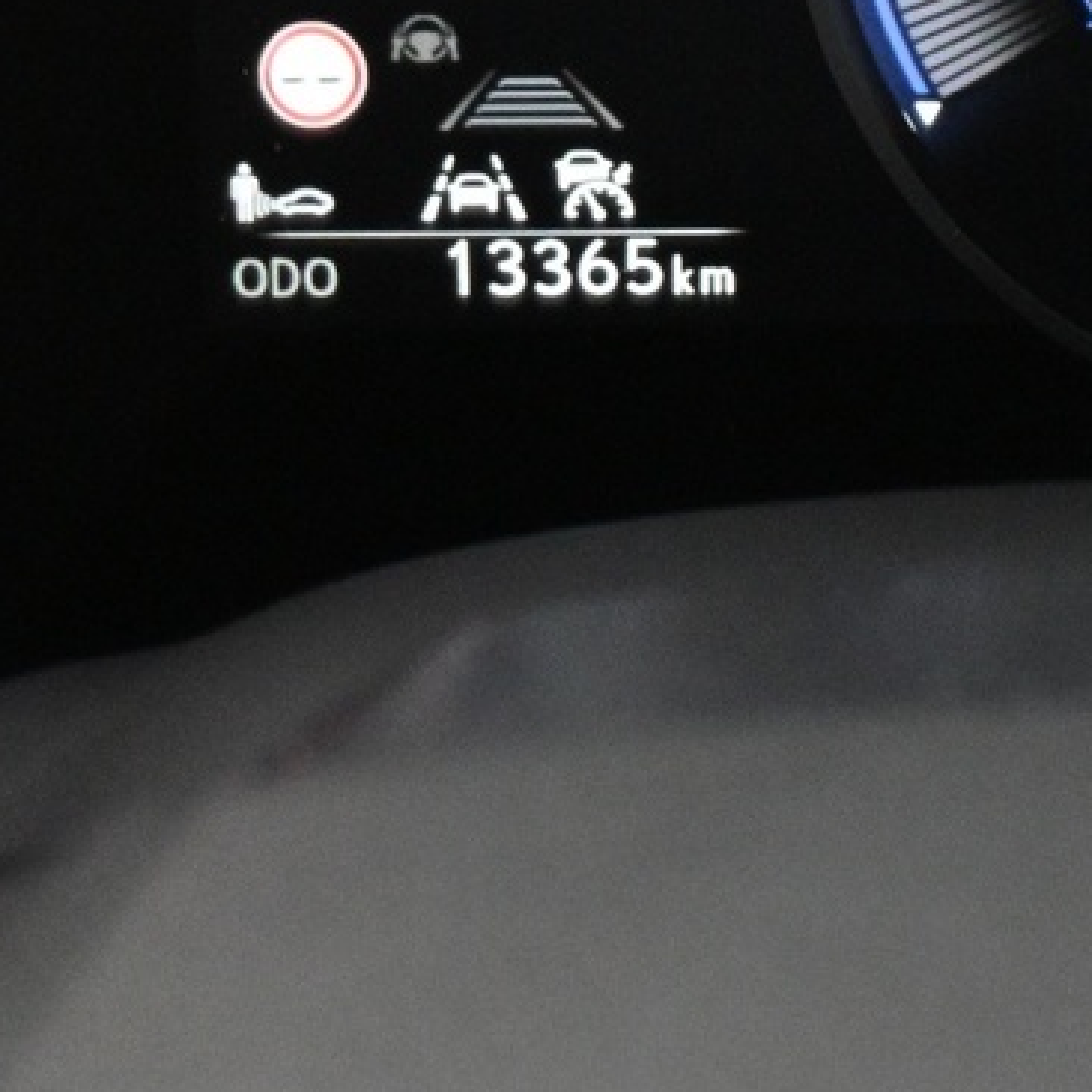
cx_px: 1432
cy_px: -340
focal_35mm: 130
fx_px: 4636
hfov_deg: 13.0
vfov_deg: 13.0
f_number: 4.2
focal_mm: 23
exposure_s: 1/30
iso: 4000
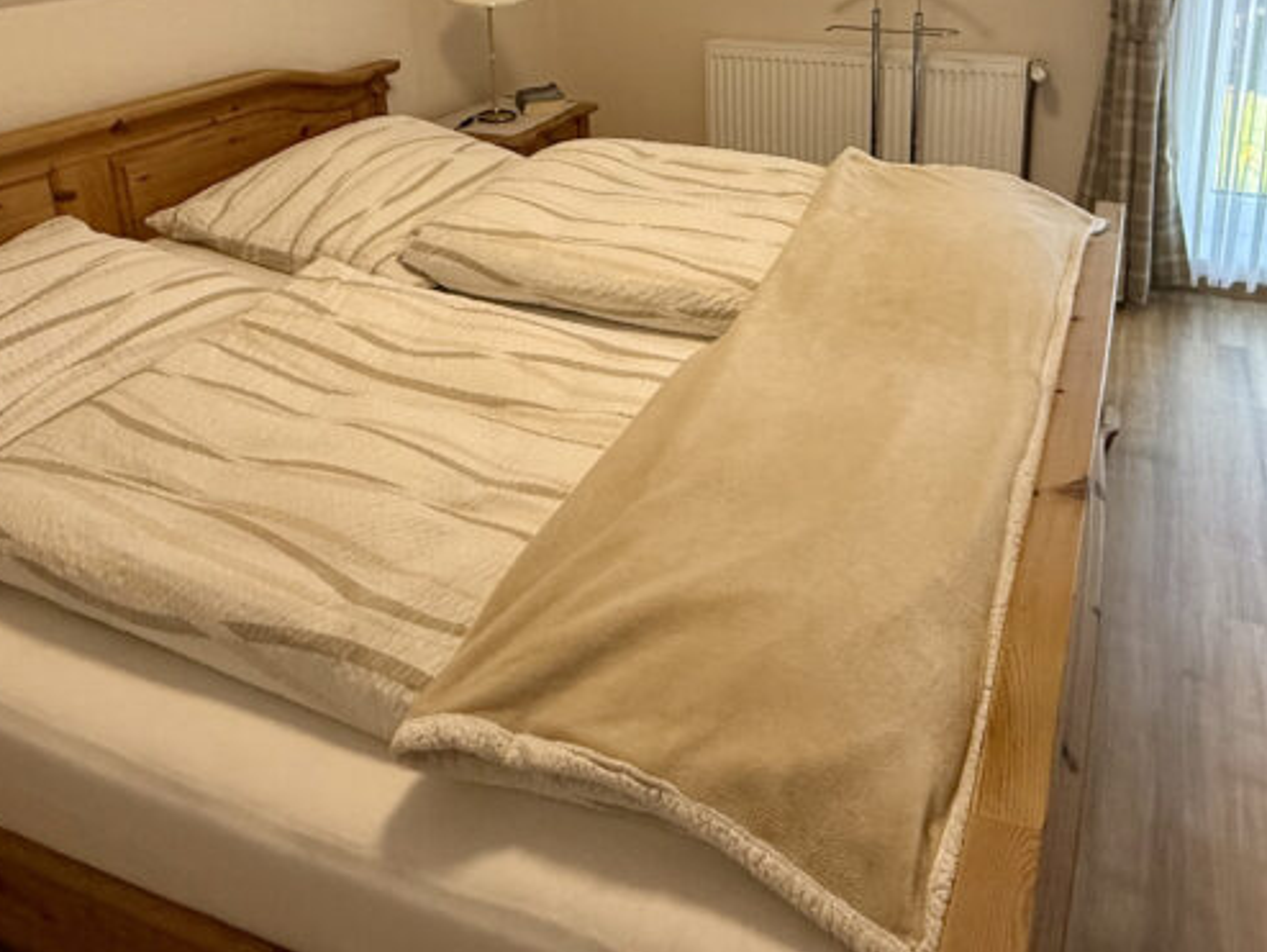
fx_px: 1062
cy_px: 151
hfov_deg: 60.9
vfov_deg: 45.1
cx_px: 782
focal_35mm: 29
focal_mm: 2.22
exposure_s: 1/99
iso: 160
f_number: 2.2
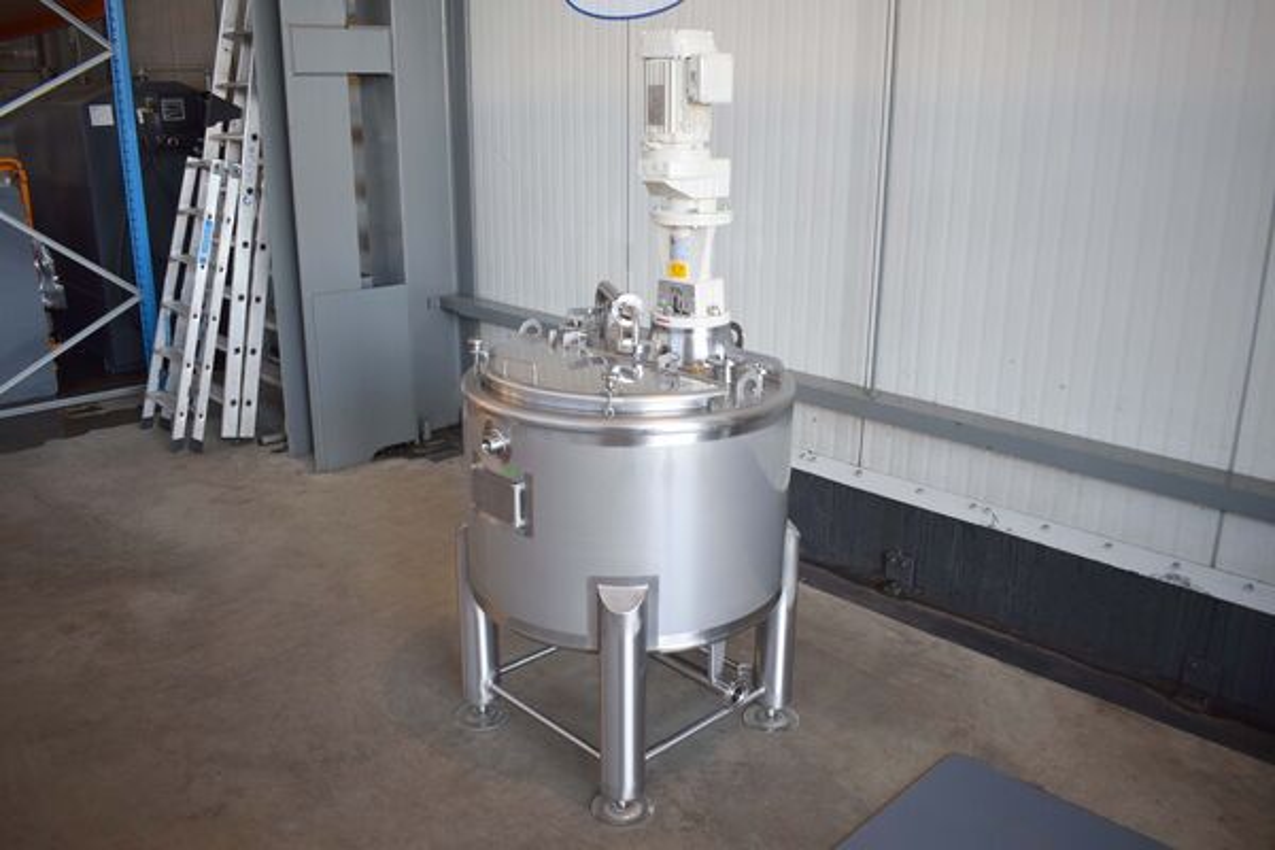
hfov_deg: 67.4
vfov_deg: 47.9
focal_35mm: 27
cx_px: 638
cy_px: 425
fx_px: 956
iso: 500
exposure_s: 1/60
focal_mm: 18
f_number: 4
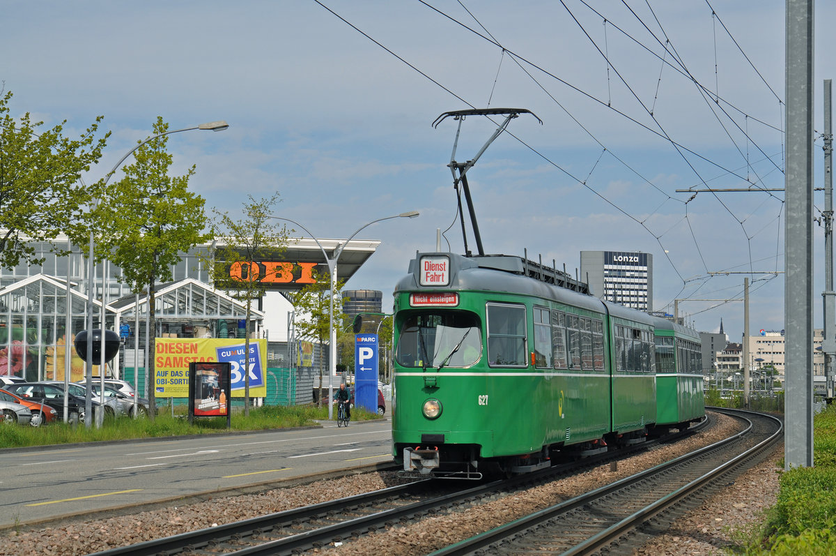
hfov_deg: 28.1
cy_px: 278
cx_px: 418
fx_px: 1670
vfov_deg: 18.9
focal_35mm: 72
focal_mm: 48
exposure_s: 1/1000
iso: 200
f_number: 6.3
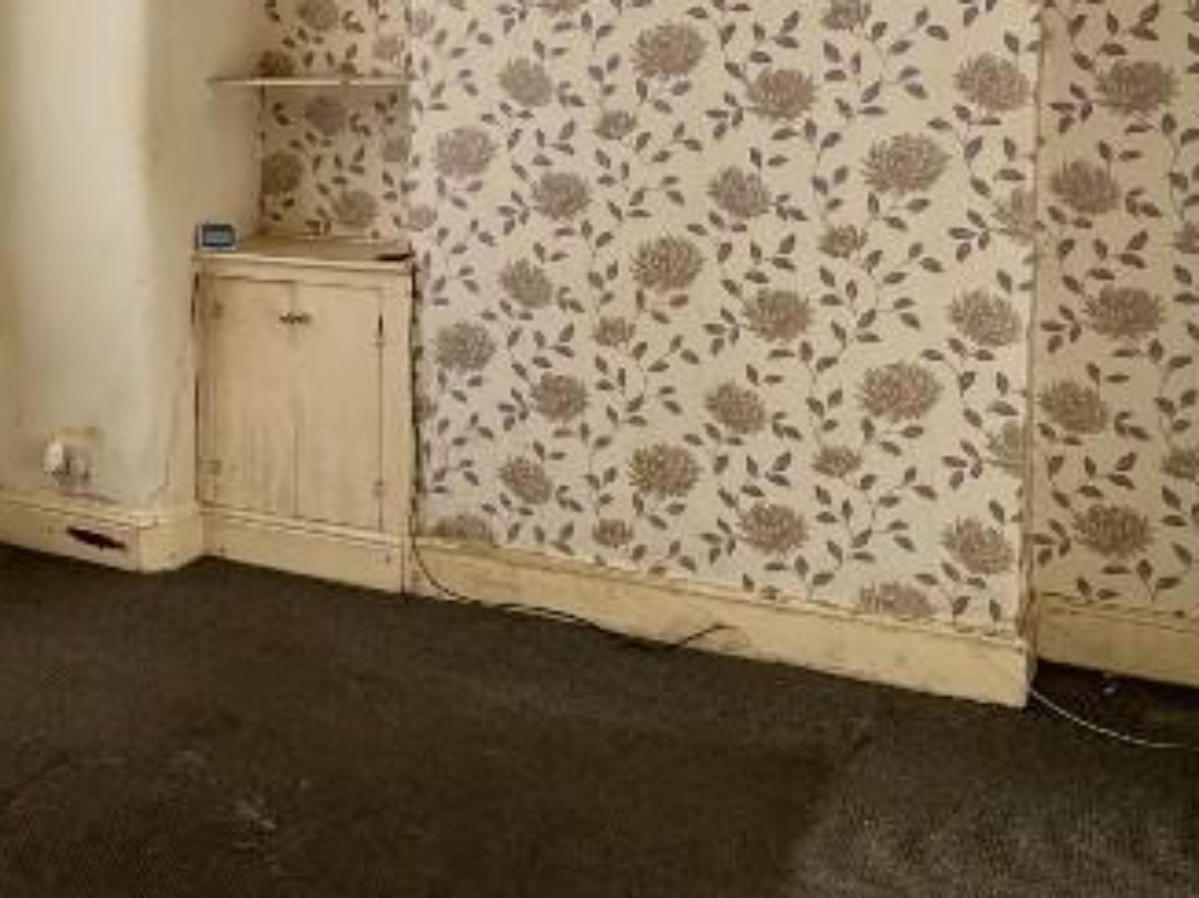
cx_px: 217
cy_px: 191
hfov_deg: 40.9
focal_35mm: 44
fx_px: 1523
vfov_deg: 32.0
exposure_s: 1/284
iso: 40
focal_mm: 2.22
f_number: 2.2
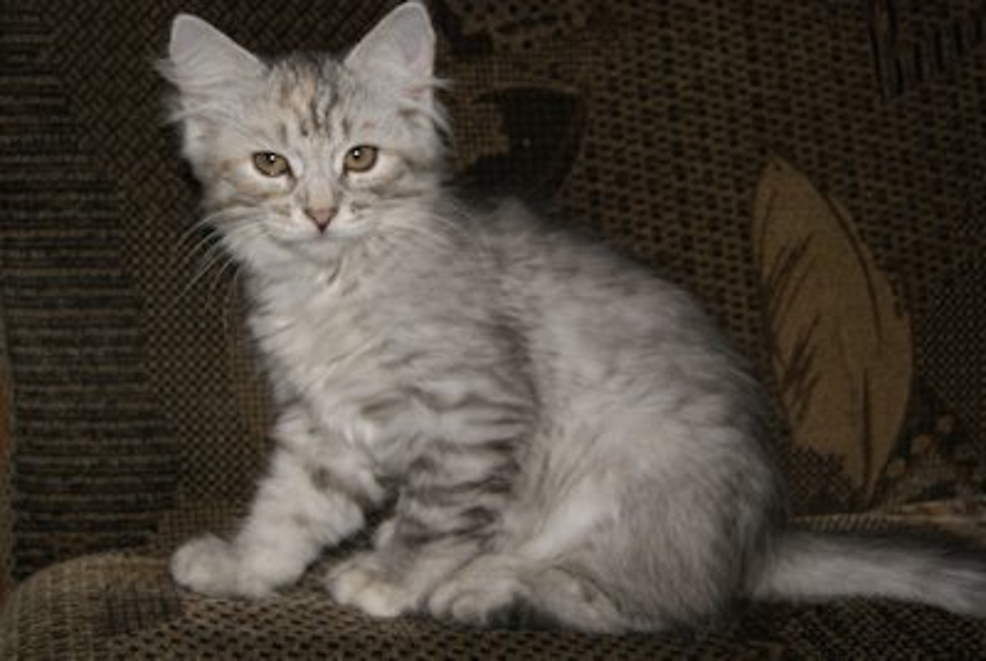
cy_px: 330
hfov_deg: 37.8
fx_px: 1440
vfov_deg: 25.8
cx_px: 493
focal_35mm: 52
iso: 400
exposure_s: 1/60
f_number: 5.6
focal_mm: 35
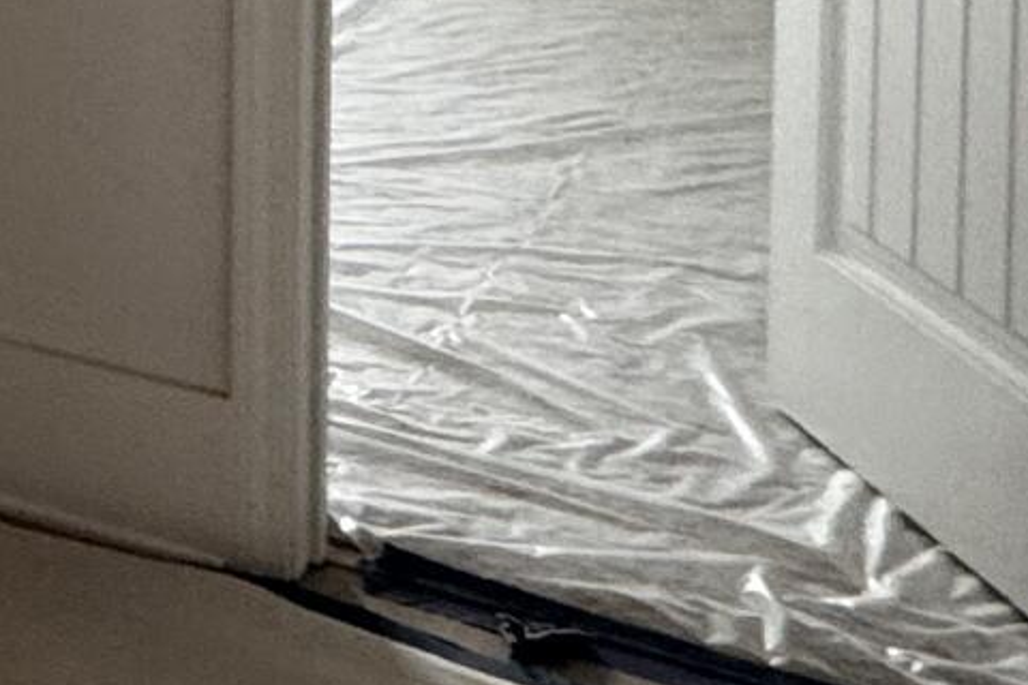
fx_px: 2598
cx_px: -970
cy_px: -529
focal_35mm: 91
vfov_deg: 13.5
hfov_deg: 17.1
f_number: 2.2
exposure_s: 1/99
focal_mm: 2.22
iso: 160
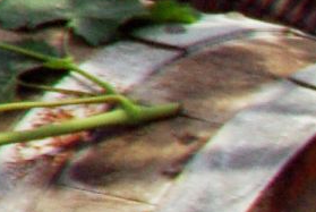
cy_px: 604
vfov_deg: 0.6
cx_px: 1112
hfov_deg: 0.9
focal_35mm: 2203
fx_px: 19368
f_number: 8
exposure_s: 1/1500
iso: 400
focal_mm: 200
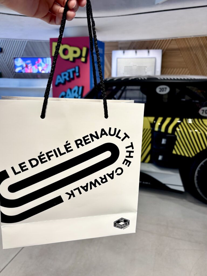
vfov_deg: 67.3
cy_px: 138
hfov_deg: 53.1
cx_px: 104
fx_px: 207
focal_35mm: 26
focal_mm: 5.96
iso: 32
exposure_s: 1/100
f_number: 1.6
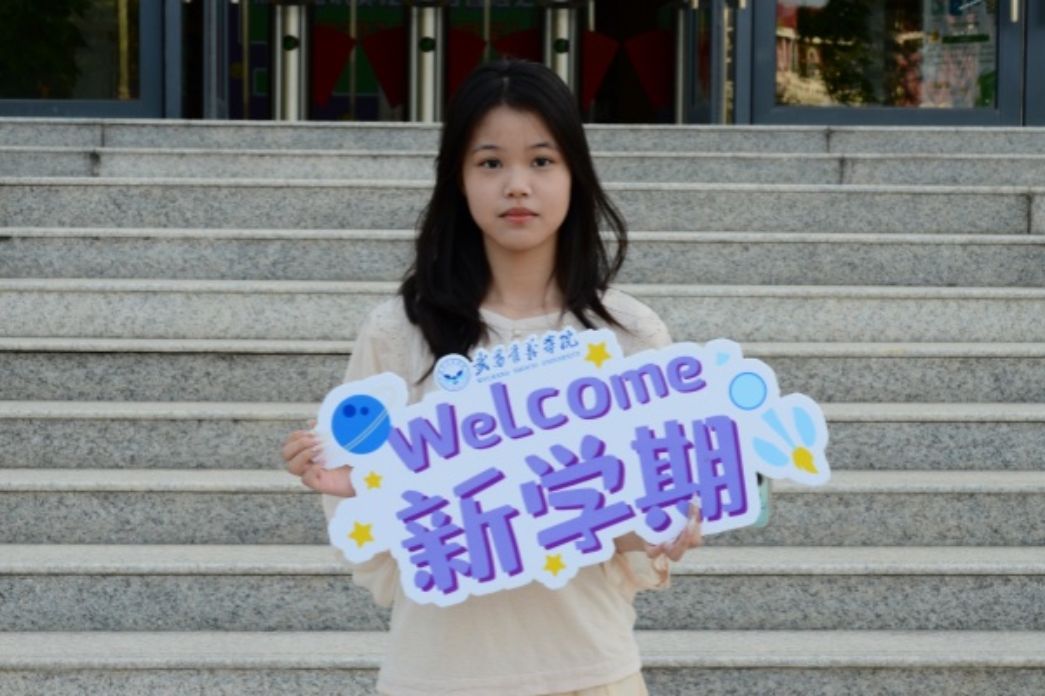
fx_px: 3048
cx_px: 522
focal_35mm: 105
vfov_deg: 13.0
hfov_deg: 19.5
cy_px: 348
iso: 400
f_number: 14
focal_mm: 70
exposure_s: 1/50
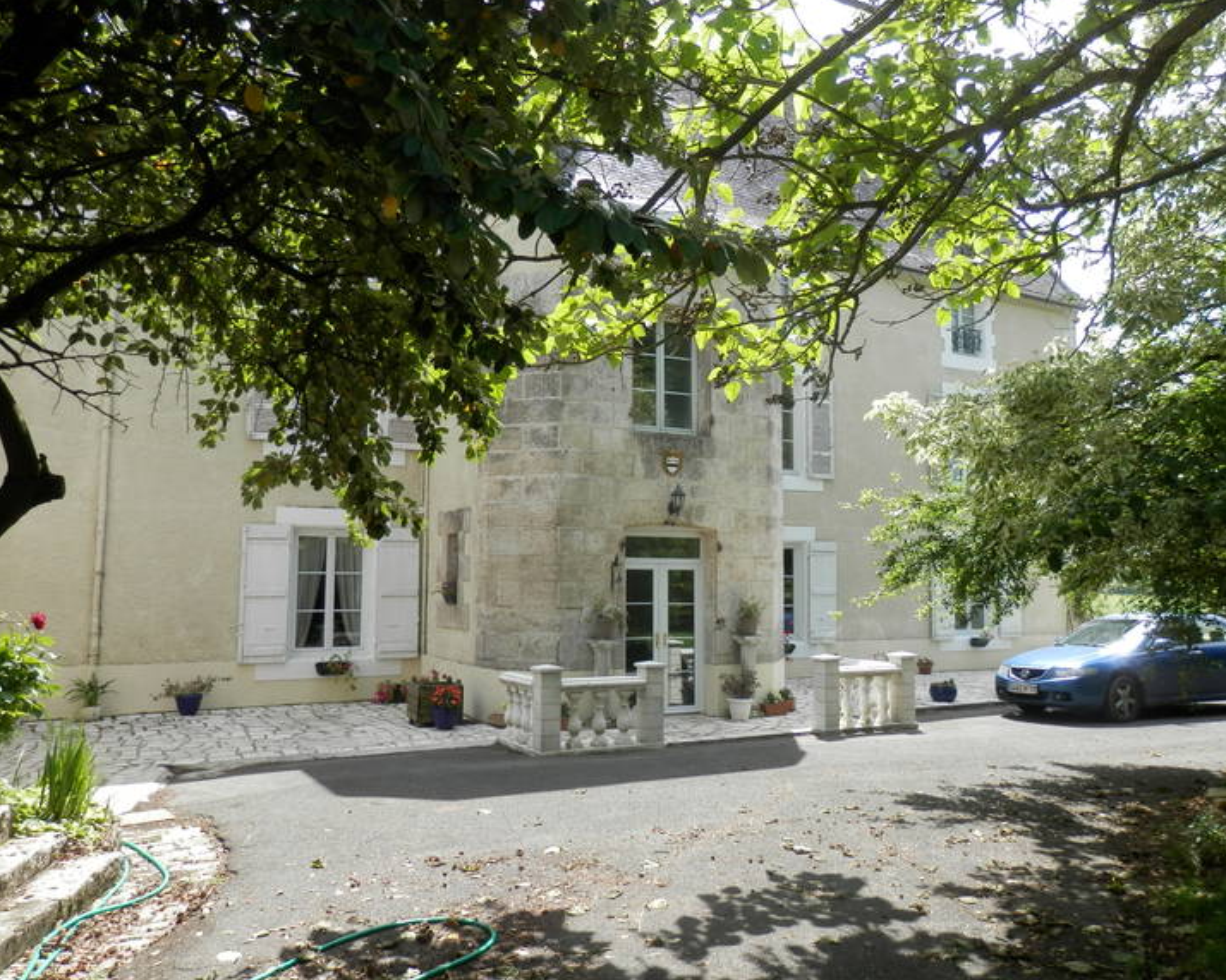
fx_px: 980
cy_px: 499
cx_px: 647
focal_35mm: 27
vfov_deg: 53.2
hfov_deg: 64.0
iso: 80
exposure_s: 1/400
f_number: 3
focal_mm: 4.5
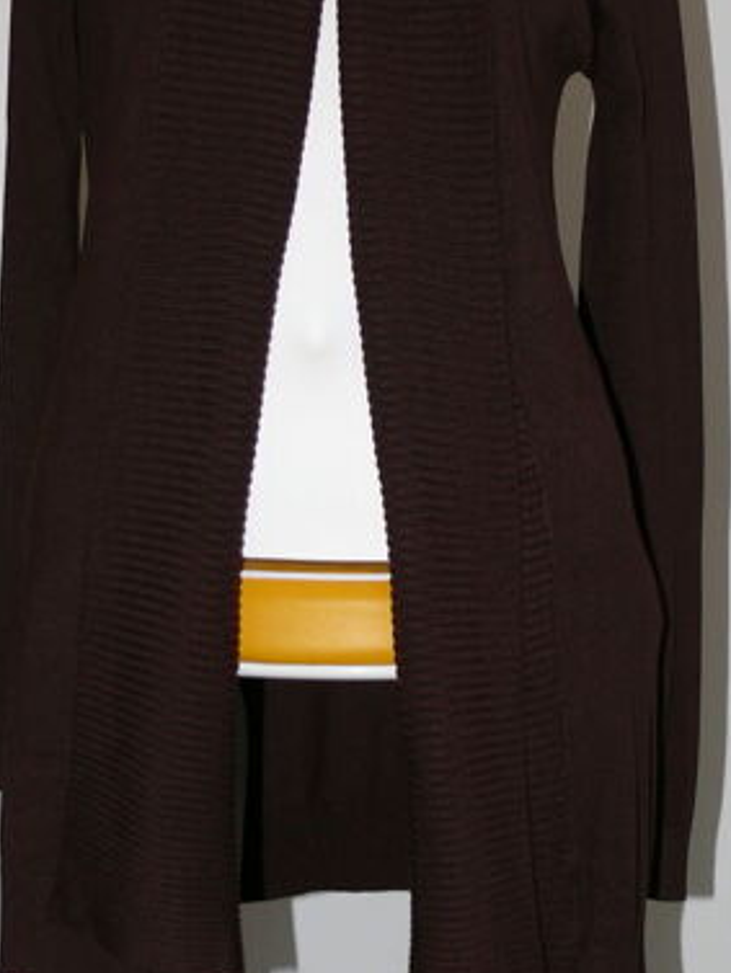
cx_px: 449
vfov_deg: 20.5
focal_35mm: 95
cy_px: 281
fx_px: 2673
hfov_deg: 15.6
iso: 100
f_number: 3.2
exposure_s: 1/20
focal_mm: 10.4
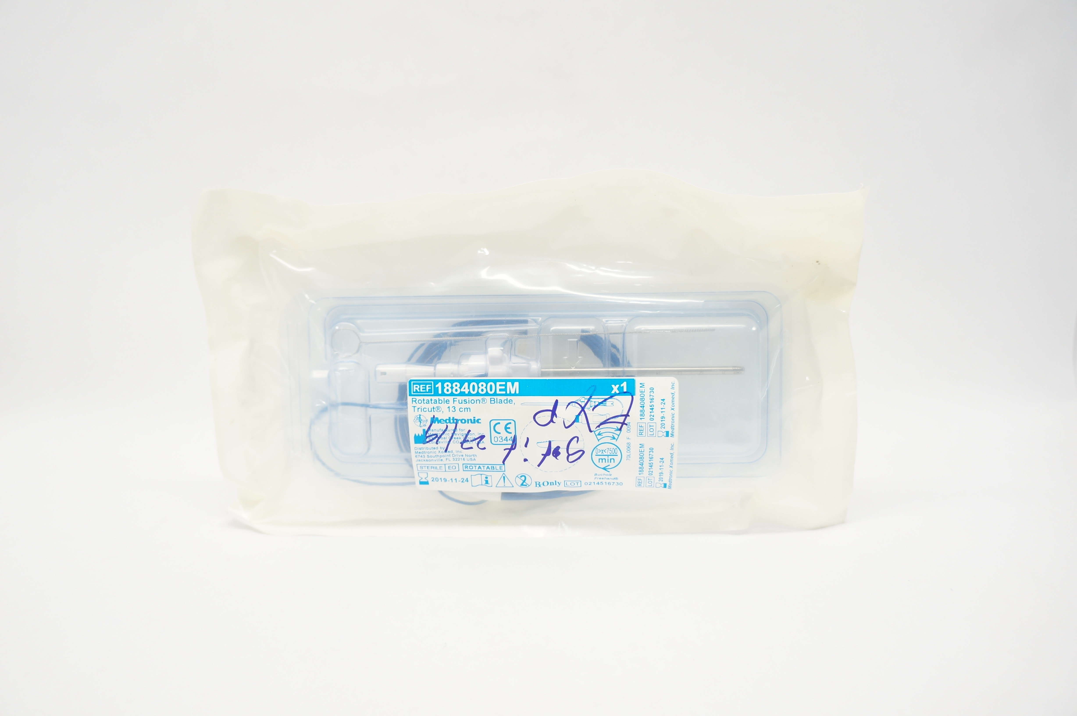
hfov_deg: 67.4
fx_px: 807
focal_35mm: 27
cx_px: 538
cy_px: 358
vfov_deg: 47.8
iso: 400
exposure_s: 1/100
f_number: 3.5
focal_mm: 18
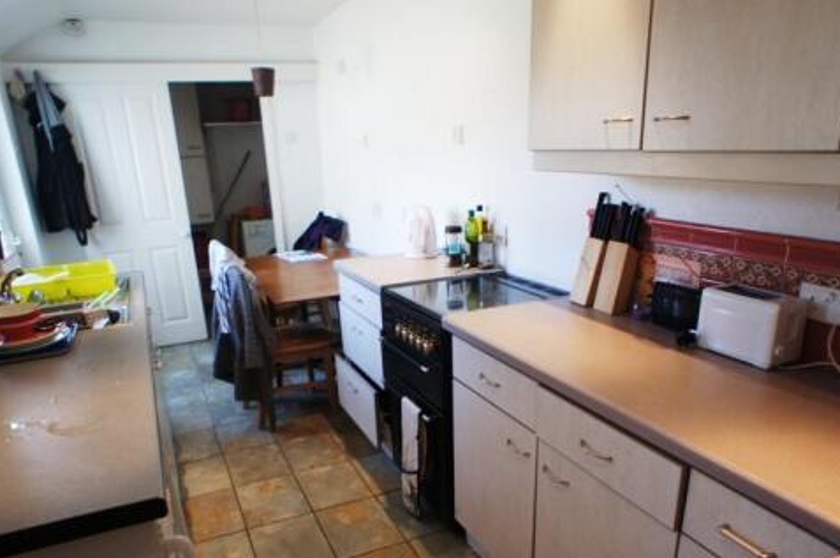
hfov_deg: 57.3
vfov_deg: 39.4
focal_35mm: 33
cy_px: 378
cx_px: 426
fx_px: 769
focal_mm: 16
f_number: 2.8
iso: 200
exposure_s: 1/30
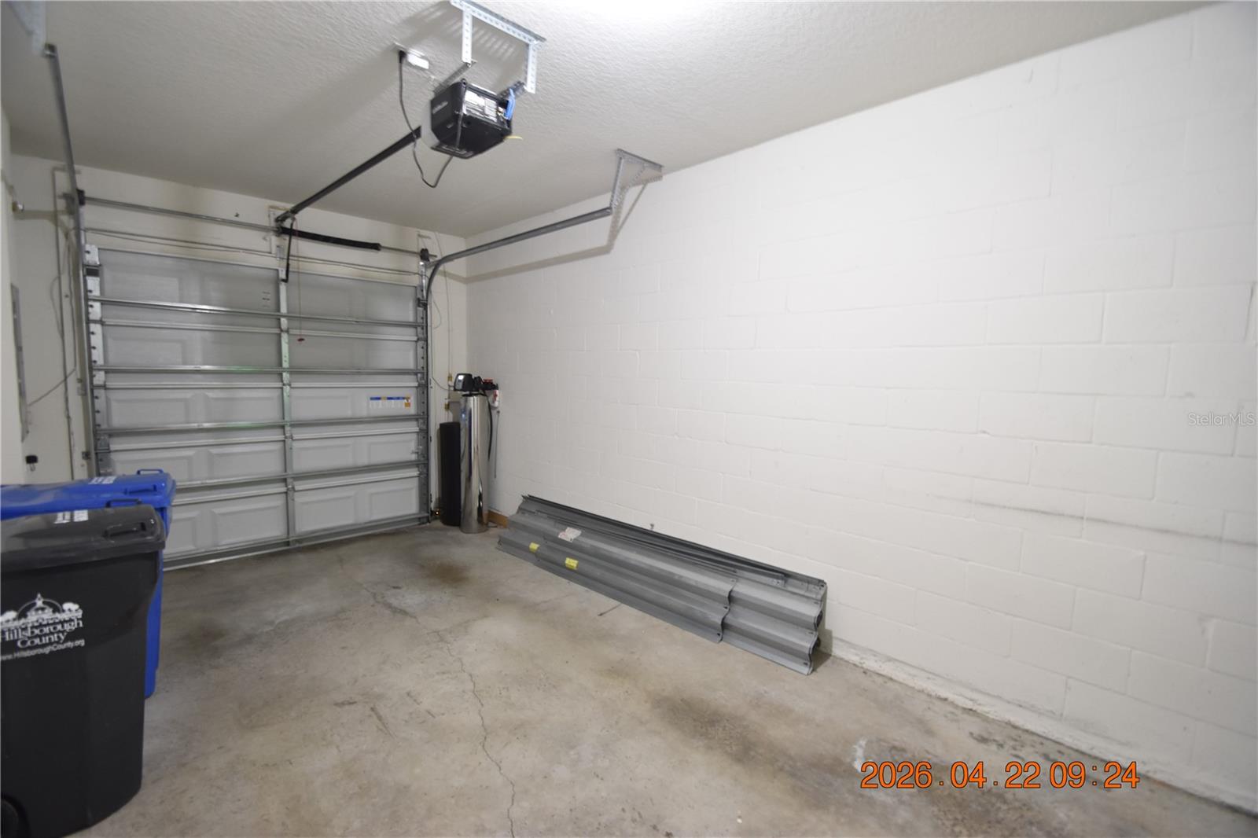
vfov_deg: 77.3
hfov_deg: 100.4
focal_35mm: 15
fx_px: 524
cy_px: 419
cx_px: 629
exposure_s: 1/8
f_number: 3.5
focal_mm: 10
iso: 800
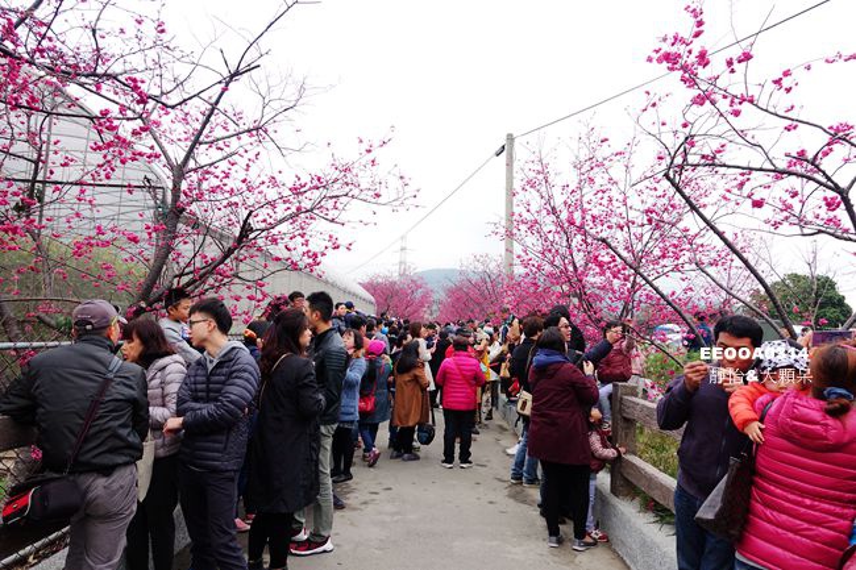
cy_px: 285
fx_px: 570
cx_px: 428
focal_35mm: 24
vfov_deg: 53.1
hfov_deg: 73.8
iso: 125
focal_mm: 8.8
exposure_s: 1/125
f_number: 4
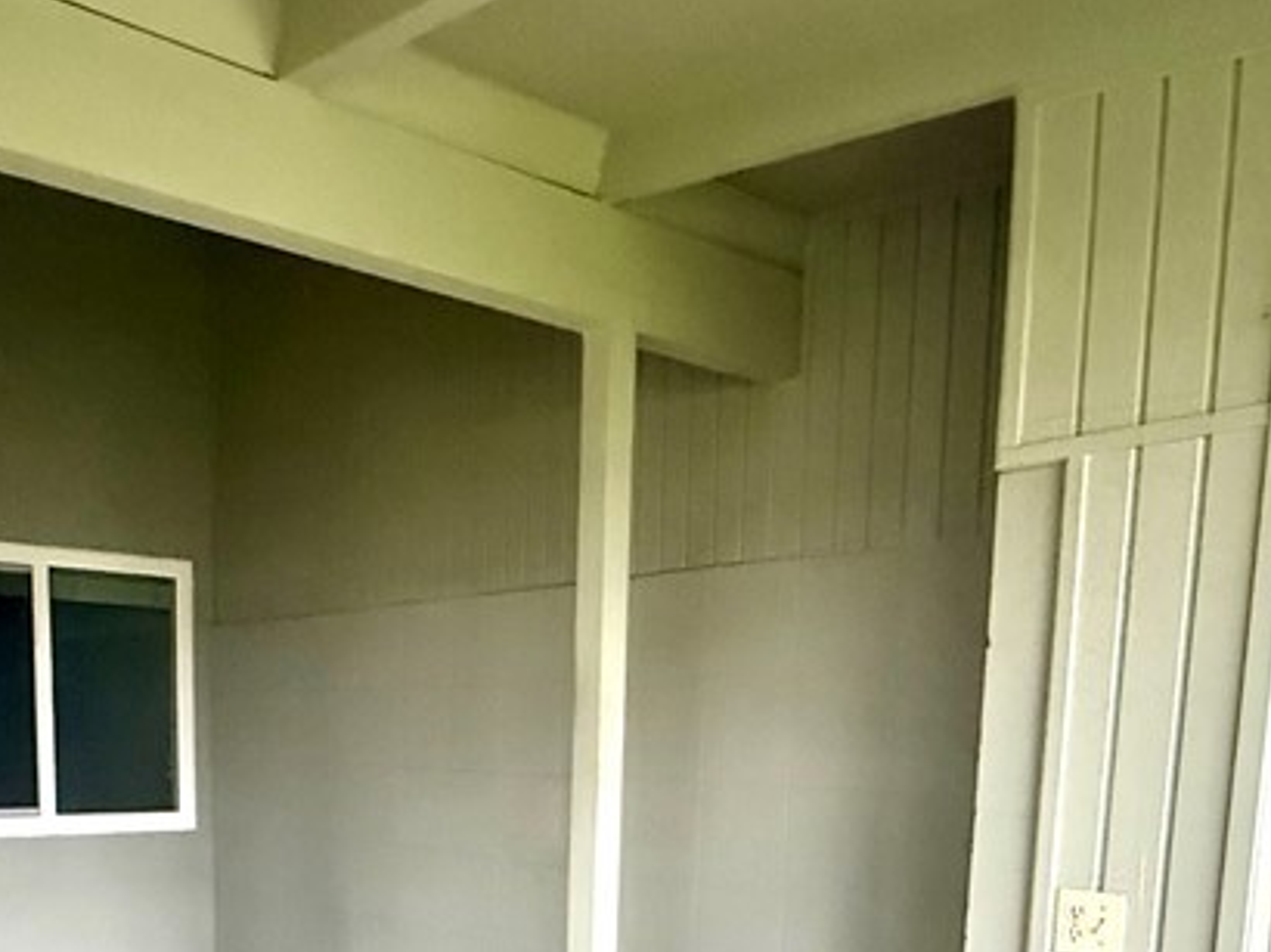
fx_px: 1284
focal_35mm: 35
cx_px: 477
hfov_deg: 52.1
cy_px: 915
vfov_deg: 37.1
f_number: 2.2
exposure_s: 1/60
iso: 1250
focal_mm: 2.22
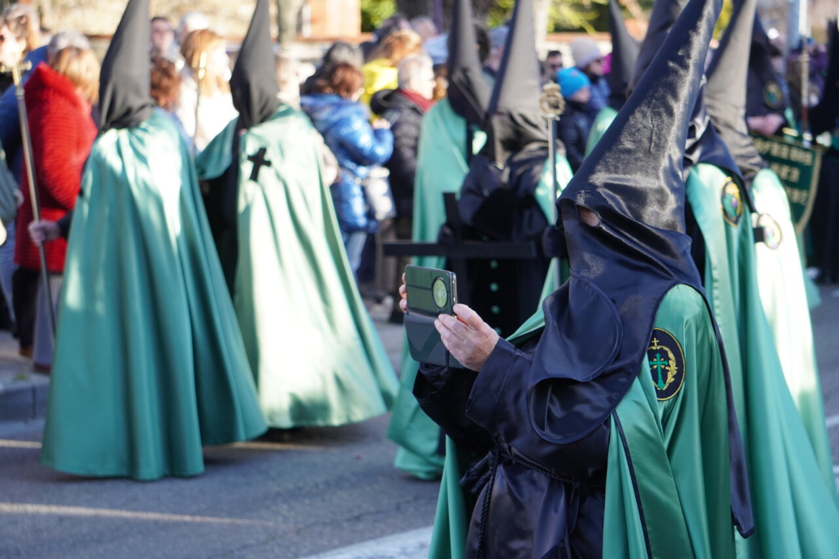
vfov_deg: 12.9
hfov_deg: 19.2
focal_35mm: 106
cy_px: 280
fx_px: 2482
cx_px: 420
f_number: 5
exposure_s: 1/125
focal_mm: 71
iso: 320
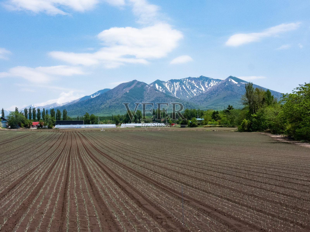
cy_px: 116
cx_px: 155
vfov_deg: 33.6
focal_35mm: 43
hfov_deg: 43.9
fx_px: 385
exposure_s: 1/320
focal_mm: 7.7
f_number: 8
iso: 100
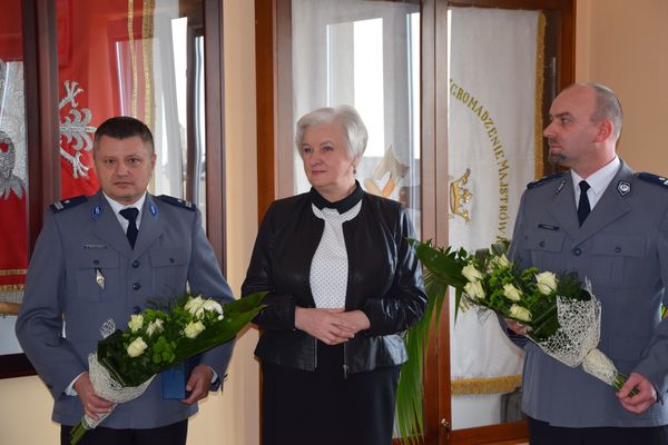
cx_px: 334
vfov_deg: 17.5
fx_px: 1447
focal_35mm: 78
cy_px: 222
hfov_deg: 26.0
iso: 800
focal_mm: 52
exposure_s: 1/60
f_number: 5
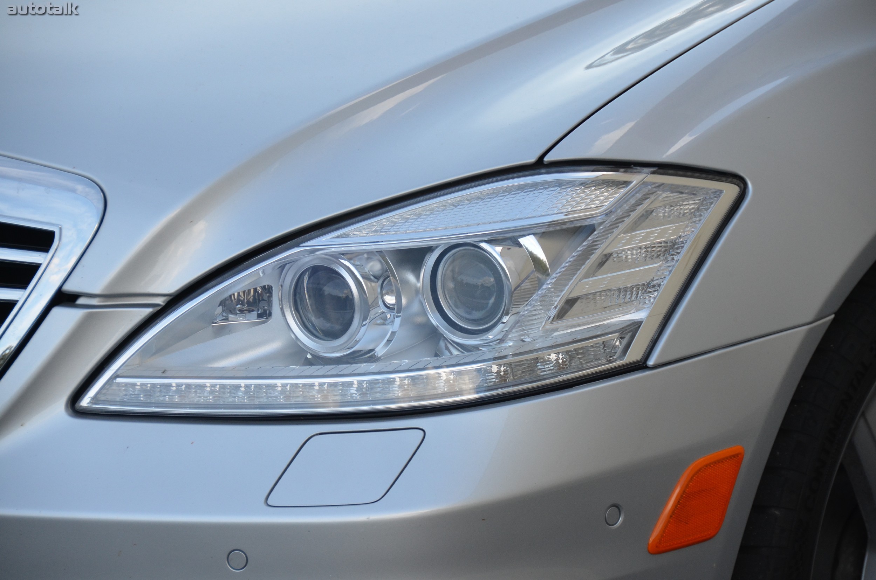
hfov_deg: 11.4
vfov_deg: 7.6
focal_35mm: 180
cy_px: 290
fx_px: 4371
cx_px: 438
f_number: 5.3
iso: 800
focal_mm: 120
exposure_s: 1/800
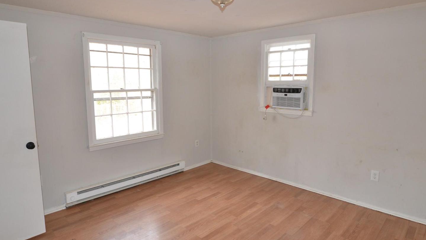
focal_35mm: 22
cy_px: 115
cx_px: 213
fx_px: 248
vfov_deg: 51.5
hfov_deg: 81.2
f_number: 4
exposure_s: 1/60
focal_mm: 14
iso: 450
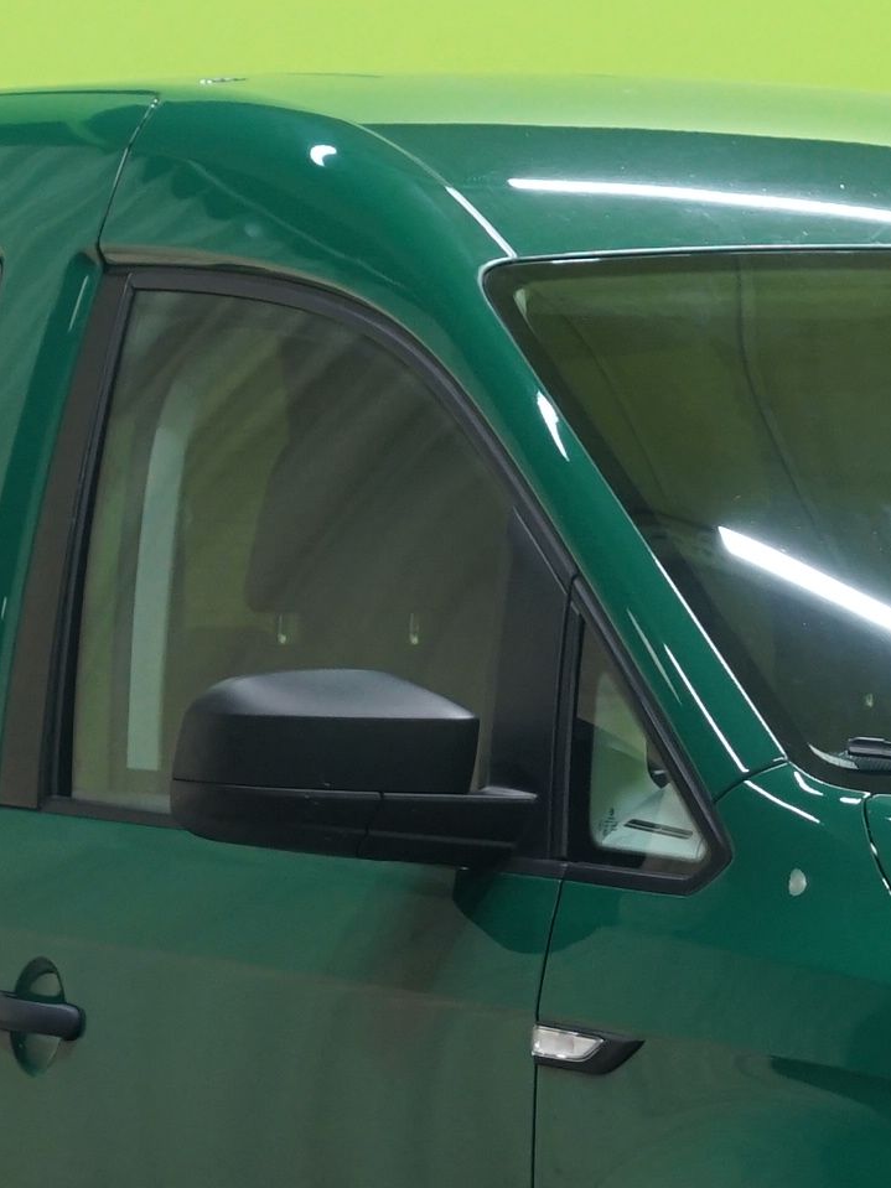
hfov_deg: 6.6
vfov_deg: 8.8
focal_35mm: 225
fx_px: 7724
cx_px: 1088
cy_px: 950
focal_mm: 57
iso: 1000
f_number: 5.6
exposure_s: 1/25
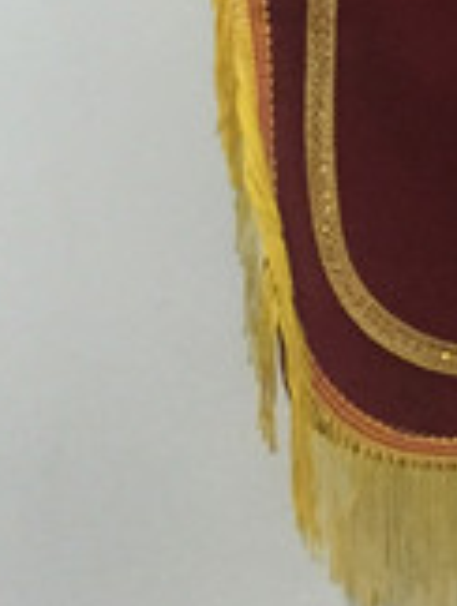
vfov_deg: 12.2
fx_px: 2511
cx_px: 1045
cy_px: -617
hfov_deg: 9.4
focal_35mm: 143
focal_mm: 4.15
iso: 320
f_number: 2.2
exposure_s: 1/33
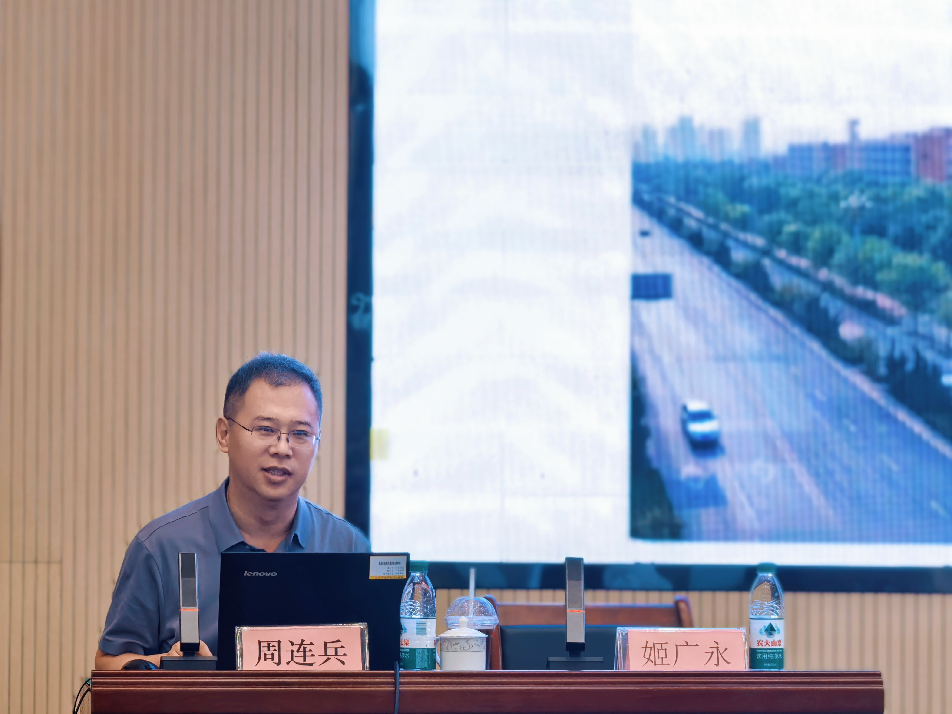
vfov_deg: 10.3
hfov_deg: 13.7
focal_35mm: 144
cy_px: 357
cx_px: 476
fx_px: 3960
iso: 125
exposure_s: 1/100
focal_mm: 15
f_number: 2.1
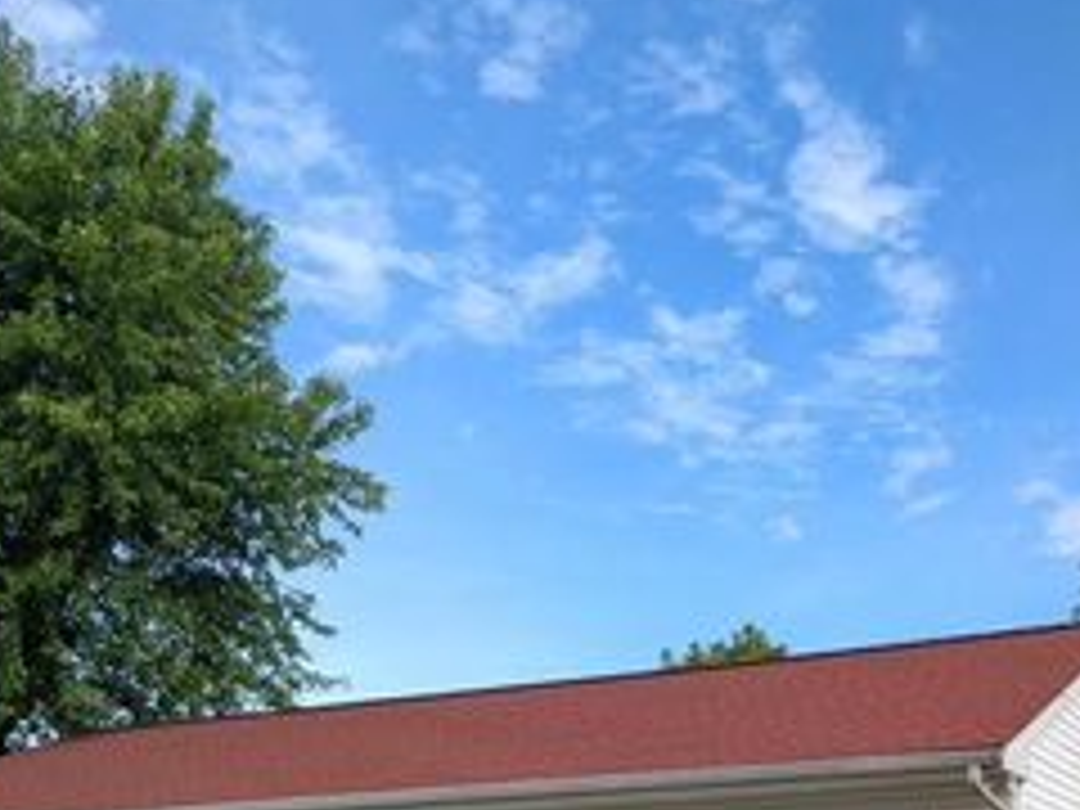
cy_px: 808
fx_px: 1622
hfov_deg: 36.5
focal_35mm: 52
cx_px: 698
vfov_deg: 26.5
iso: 52
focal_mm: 5.43
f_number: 1.89
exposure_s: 1/1776
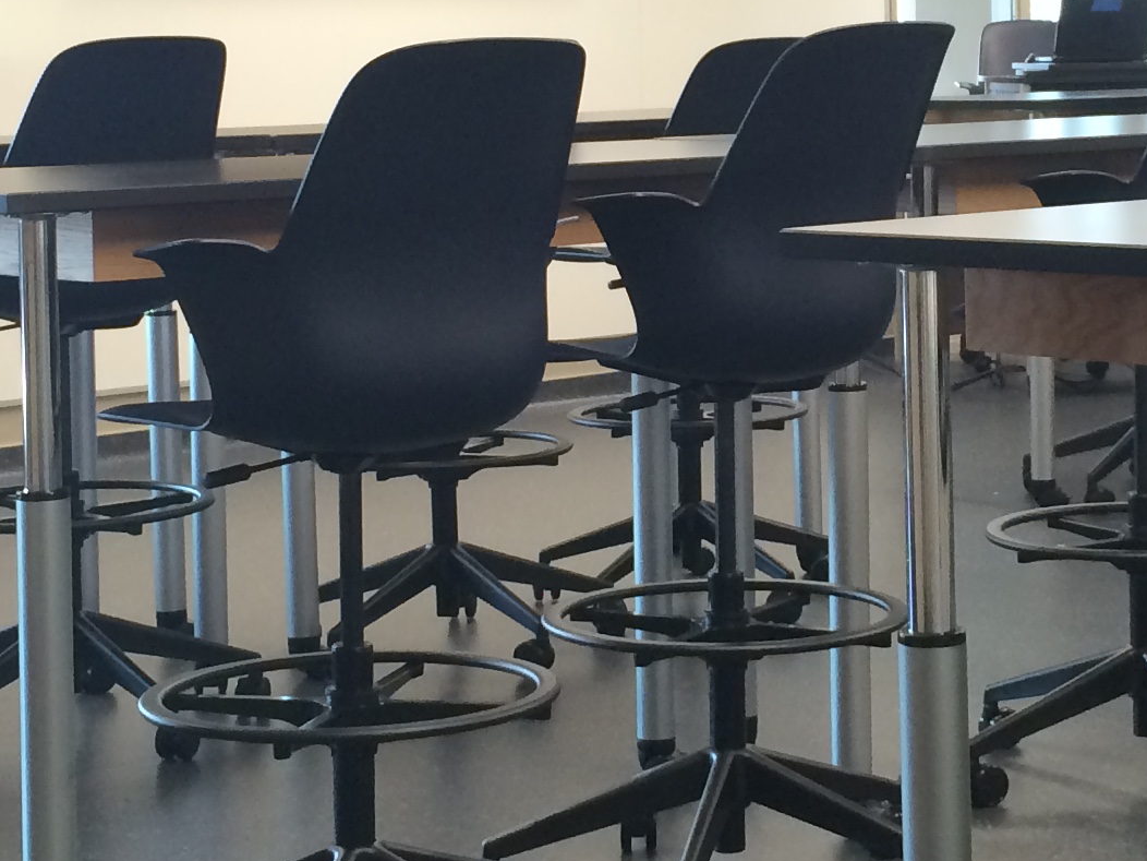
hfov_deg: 21.6
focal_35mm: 90
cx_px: 872
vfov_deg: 16.3
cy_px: 151
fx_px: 2982
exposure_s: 1/30
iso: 50
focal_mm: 4.15
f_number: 2.2
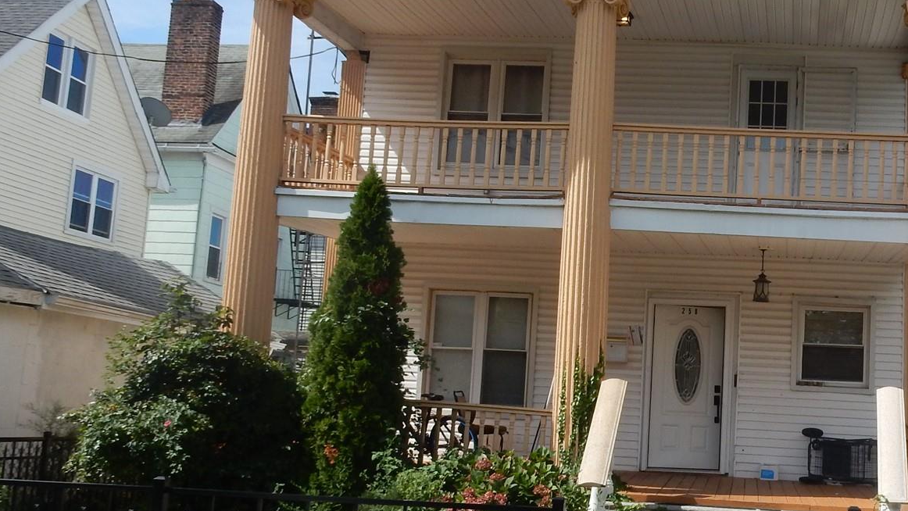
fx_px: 1156
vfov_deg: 24.9
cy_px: 260
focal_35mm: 48
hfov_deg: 41.6
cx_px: 684
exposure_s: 1/640
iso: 125
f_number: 4.5
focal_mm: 4.5
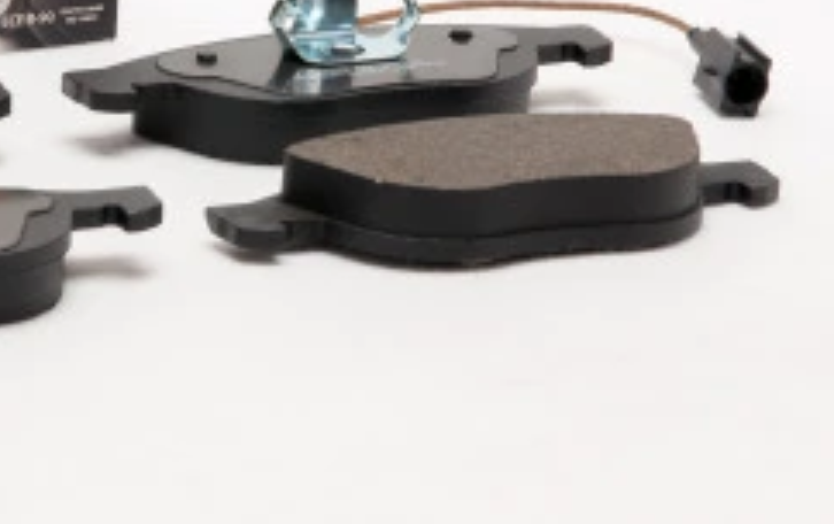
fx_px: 5167
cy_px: 100
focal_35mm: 227
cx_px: 227
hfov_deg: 9.2
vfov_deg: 5.8
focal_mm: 60
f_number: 13
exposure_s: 1/125
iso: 100
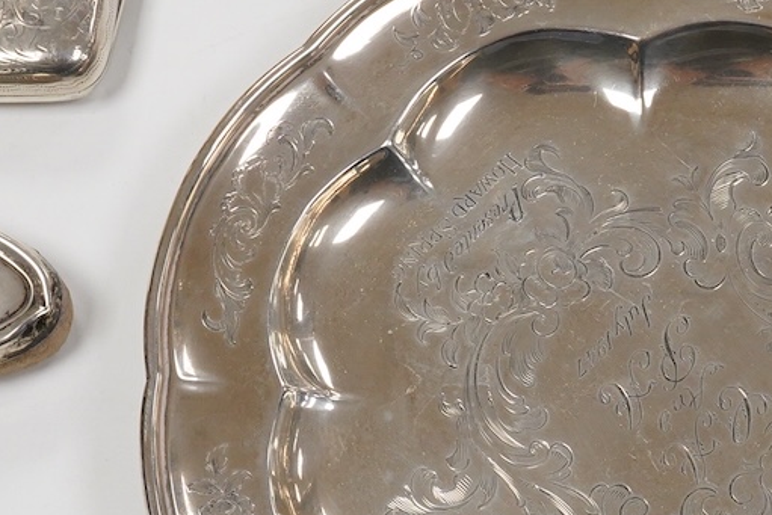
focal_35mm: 99
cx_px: 534
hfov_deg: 20.5
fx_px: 2123
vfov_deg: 13.8
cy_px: 421
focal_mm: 30
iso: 2500
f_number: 18
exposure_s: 1/100
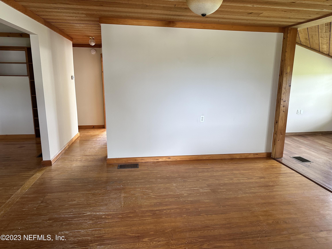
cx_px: 166
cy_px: 124
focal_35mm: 24
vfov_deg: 56.8
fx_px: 230
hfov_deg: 71.6
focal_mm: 6.86
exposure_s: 1/63
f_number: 1.78
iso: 250
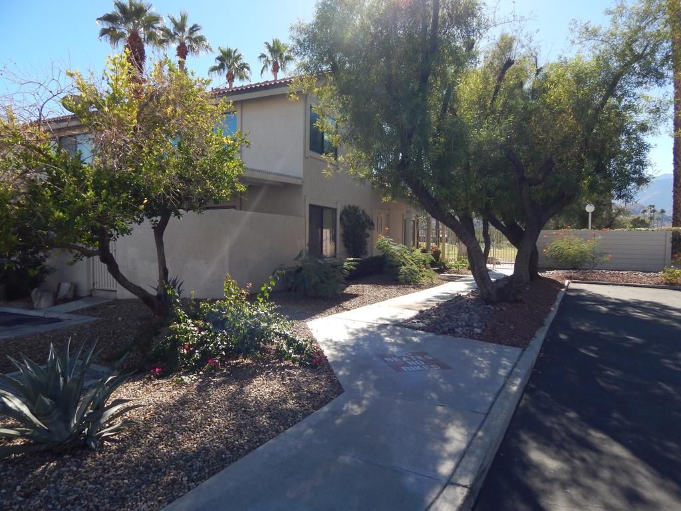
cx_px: 340
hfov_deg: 73.9
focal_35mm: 23
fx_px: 452
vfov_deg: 58.9
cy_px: 256
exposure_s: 1/800
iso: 125
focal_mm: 4
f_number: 3
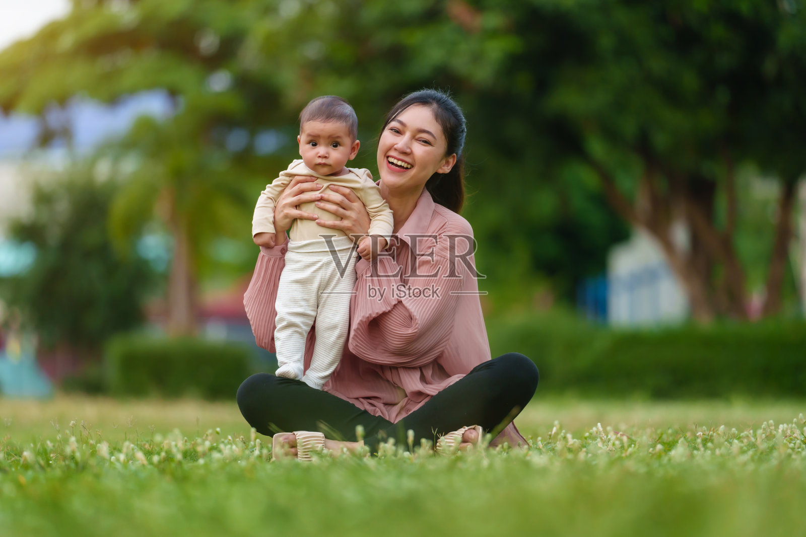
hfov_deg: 11.4
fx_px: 4030
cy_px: 268
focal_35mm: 180
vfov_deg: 7.6
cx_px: 403
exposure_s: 1/320
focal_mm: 180
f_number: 2.8
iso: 400
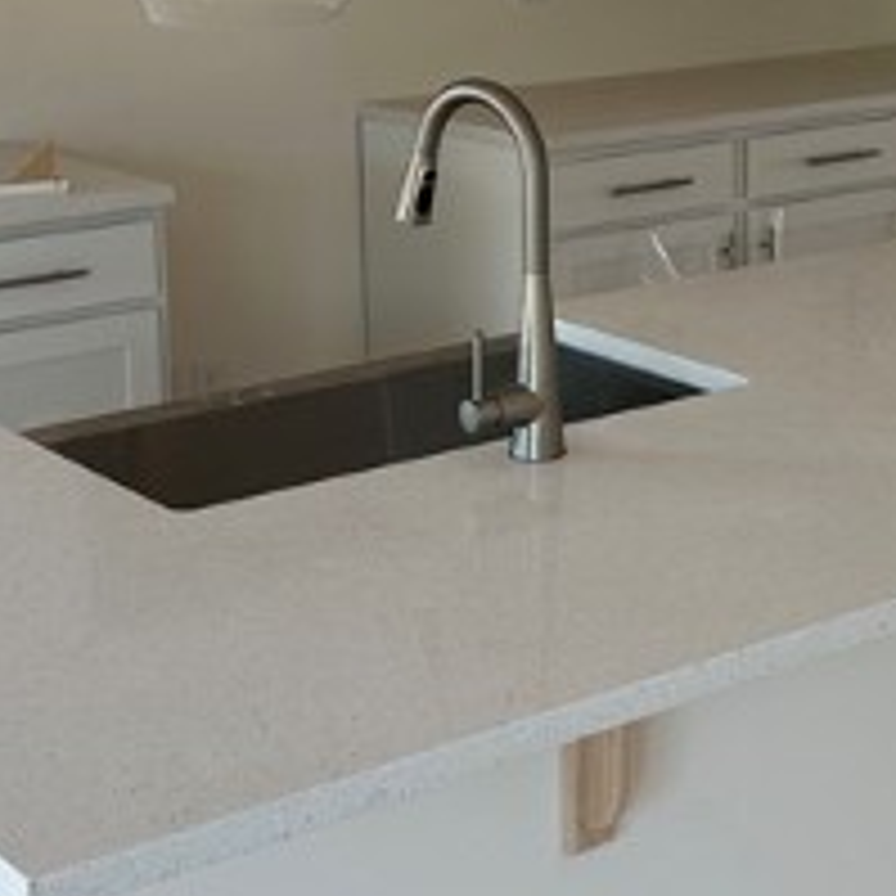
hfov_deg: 20.8
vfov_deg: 20.7
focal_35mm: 82
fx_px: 2401
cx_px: 783
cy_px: 104
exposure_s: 1/163
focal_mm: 6.86
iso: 64
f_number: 1.78
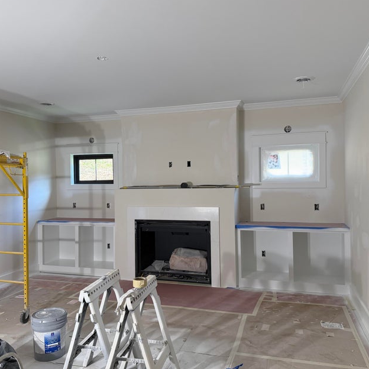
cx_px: 174
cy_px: 180
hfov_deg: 55.6
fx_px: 350
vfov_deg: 55.6
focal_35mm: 29
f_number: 1.78
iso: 200
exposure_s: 1/228
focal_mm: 6.76
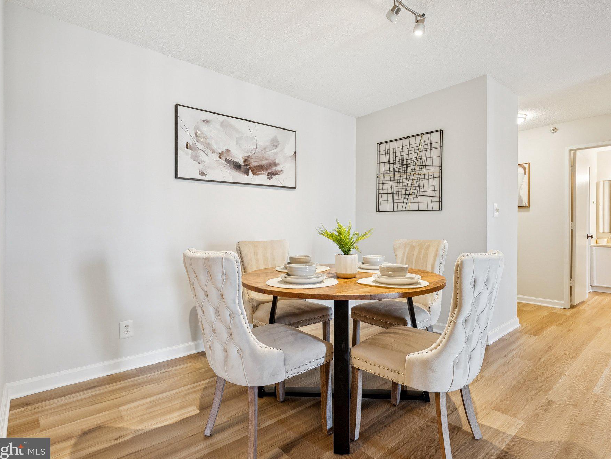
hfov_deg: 84.5
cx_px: 328
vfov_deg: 68.7
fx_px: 335
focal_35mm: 19
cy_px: 226
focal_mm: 17
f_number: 7.1
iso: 640
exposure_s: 1/25
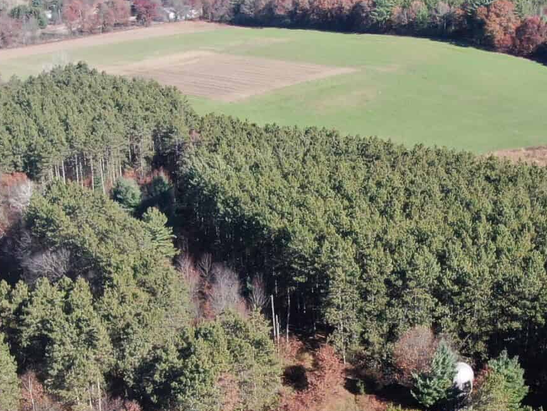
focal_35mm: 71
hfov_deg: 27.4
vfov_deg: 20.2
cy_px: 389
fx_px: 1122
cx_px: 316
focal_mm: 4.39
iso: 100
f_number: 2.8
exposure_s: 1/500
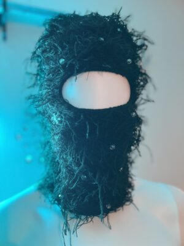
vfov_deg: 67.3
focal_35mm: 26
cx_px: 92
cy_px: 123
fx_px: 184
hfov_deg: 53.1
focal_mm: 5.7
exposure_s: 1/30
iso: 500
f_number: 1.5
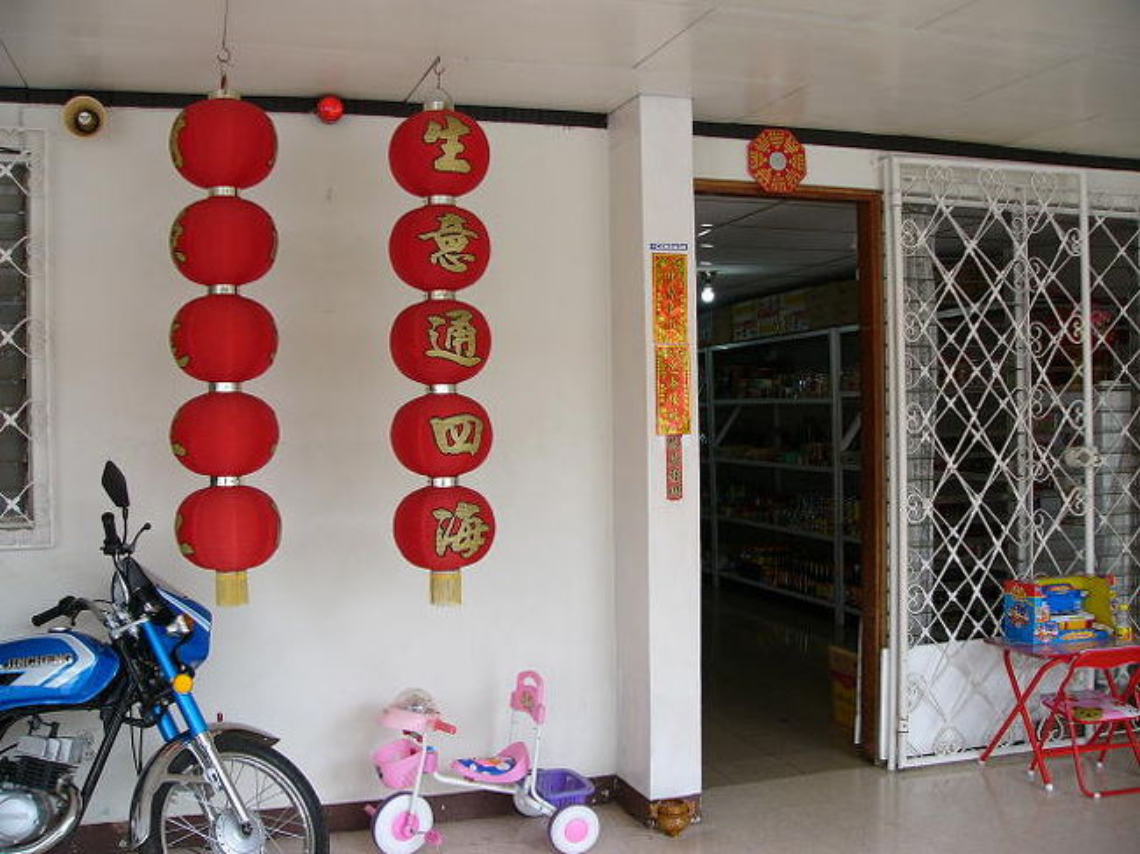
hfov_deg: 51.4
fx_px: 1185
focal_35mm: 36
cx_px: 570
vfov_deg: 39.6
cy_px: 427
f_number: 2.8
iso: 75
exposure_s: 1/60
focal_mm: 6
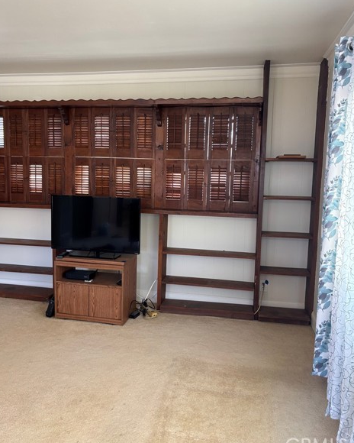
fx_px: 367
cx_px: 175
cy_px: 212
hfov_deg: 51.5
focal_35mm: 28
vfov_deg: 62.2
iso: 160
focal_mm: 5.96
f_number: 1.6
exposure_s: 1/60
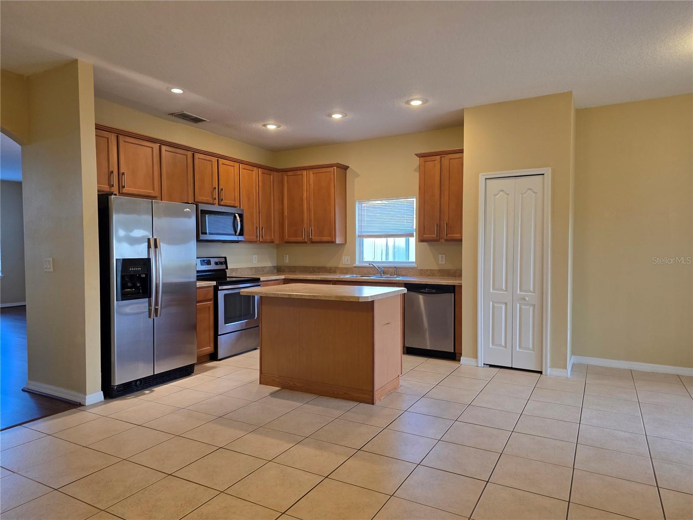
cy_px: 260
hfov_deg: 73.9
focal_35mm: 23
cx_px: 346
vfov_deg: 58.9
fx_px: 460
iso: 200
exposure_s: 1/120
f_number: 1.7
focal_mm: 6.3
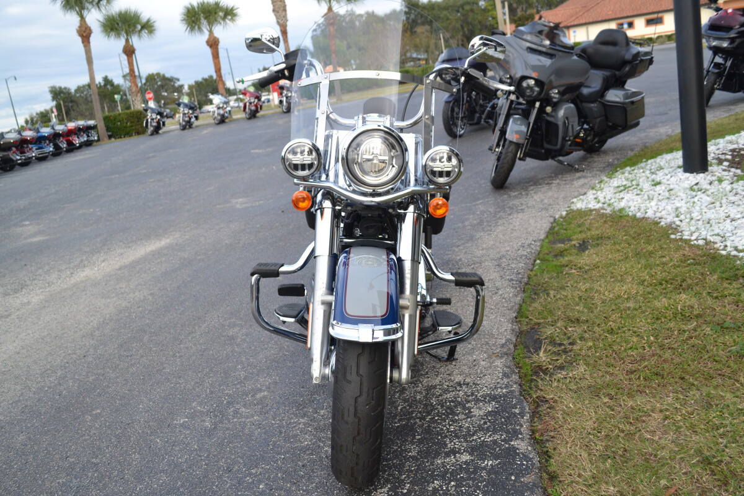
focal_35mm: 33
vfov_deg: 40.0
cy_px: 248
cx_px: 372
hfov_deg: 57.2
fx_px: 682
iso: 160
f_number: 5.6
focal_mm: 22
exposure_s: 1/125
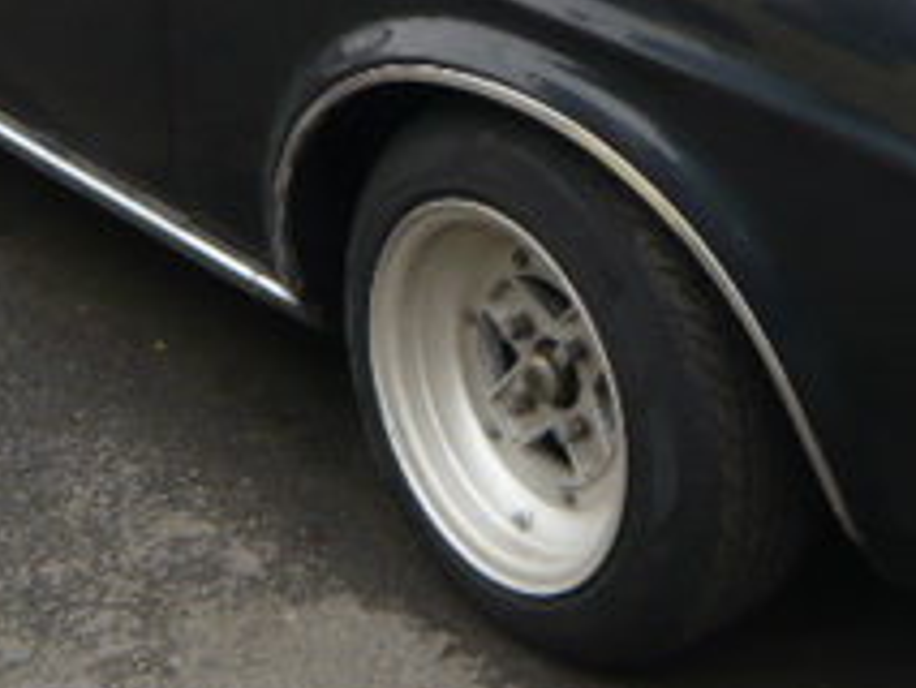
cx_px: 649
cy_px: -73
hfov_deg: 23.1
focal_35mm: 84
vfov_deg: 17.0
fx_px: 2224
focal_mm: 4.6
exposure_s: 1/320
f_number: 2.8
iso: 100
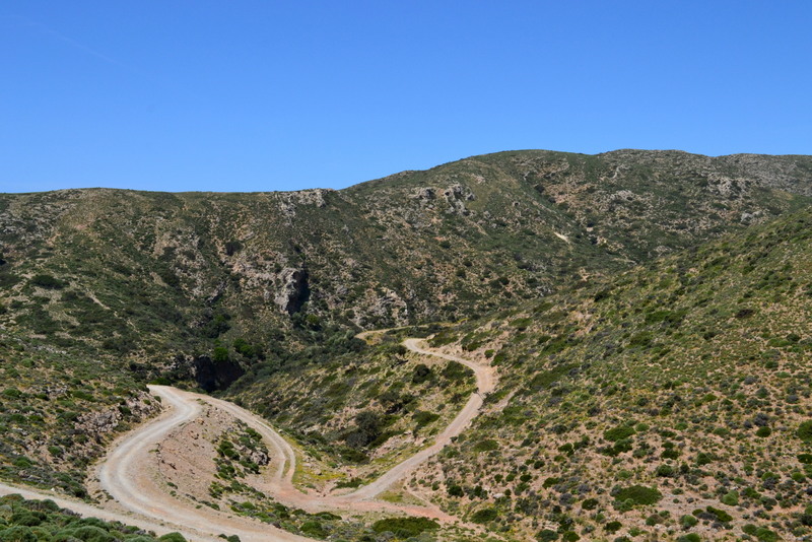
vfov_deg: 36.9
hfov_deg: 53.1
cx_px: 406
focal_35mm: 36
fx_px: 812
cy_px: 271
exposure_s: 1/500
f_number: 11
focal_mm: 24
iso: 400
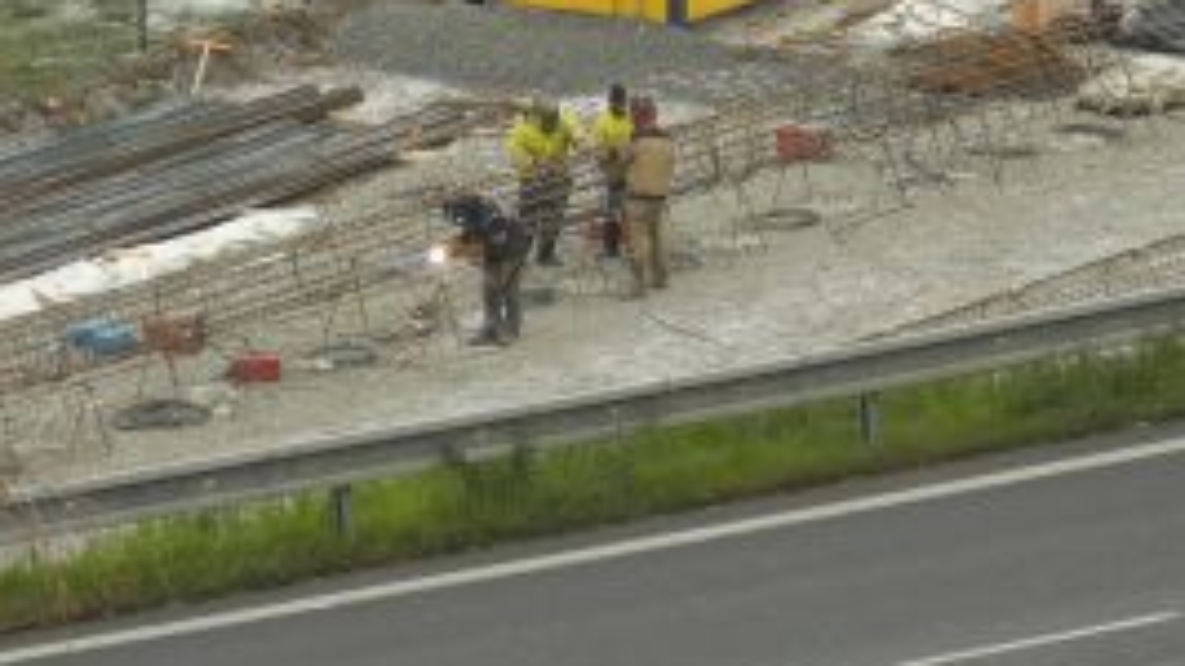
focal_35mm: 353
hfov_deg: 6.1
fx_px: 11088
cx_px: 493
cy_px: -18
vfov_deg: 3.4
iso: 100
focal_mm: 28.9
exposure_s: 1/42.8
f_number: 5
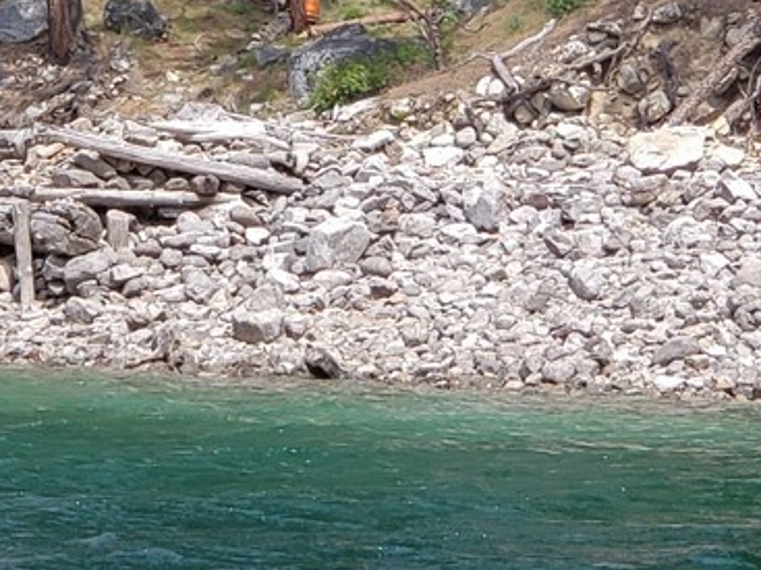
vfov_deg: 10.1
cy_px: -77
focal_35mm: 145
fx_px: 3187
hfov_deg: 13.6
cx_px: 346
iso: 32
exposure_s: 1/606
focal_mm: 6
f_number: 2.4
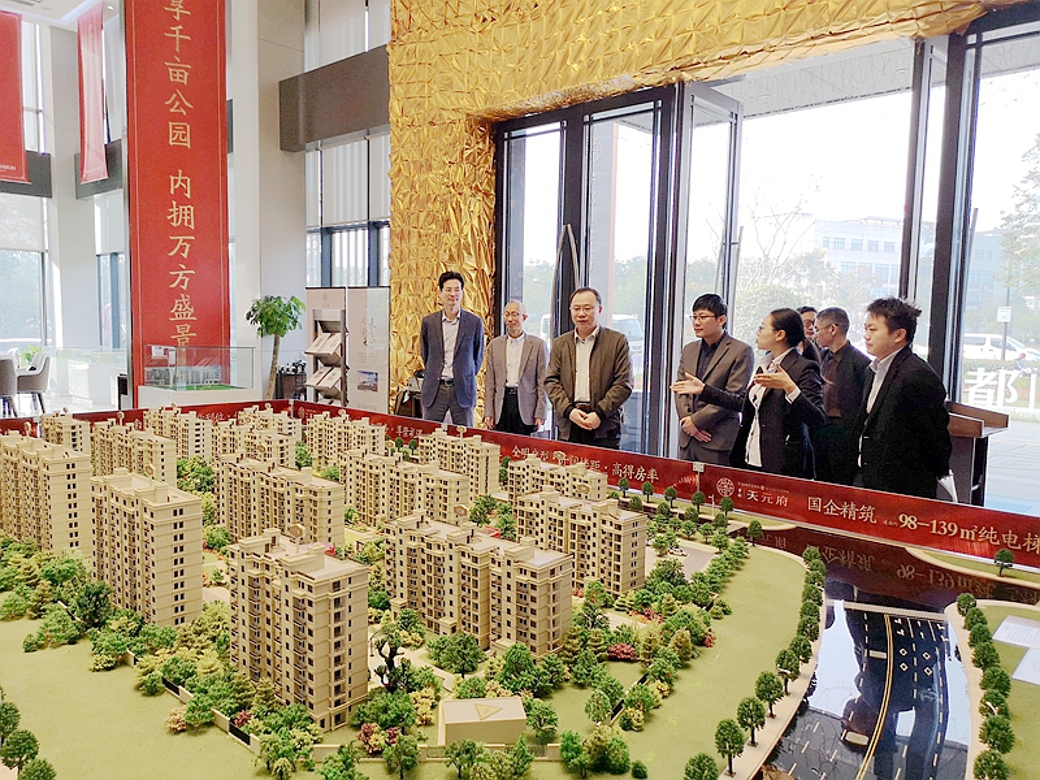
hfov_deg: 65.3
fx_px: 811
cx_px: 520
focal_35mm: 27
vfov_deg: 51.4
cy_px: 390
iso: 50
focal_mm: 3.95
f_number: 1.8
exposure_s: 1/161
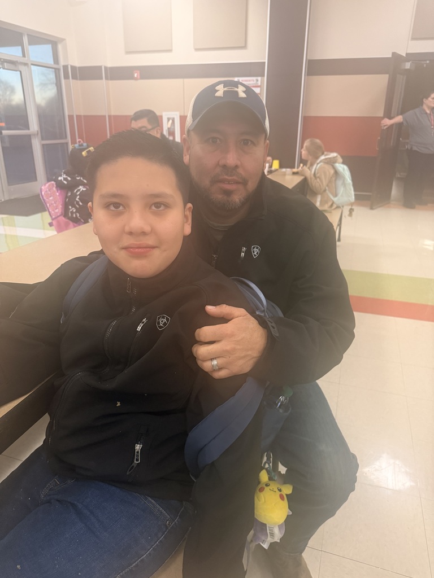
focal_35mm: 24
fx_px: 401
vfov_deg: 71.6
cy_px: 289
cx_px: 217
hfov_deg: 56.8
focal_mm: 6.76
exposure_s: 1/60
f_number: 1.78
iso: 400
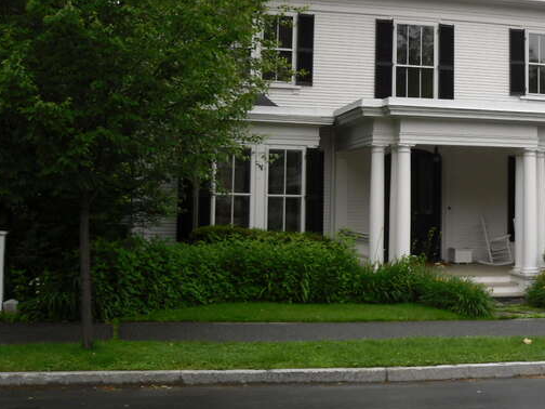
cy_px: 106
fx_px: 850
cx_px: 356
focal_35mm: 54
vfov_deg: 26.7
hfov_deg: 35.3
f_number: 2.8
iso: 80
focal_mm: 6
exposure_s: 1/173
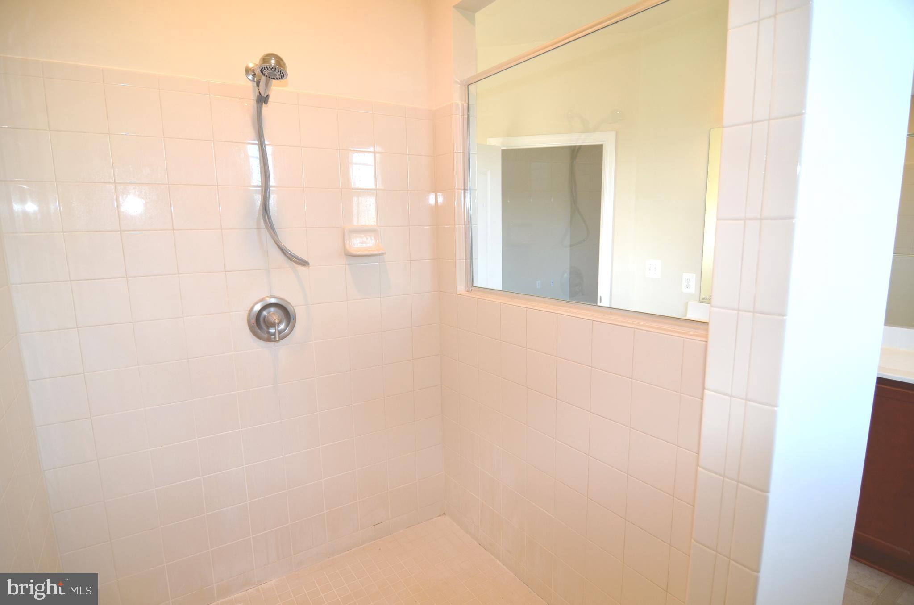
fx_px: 456
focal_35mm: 18
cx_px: 457
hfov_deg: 90.1
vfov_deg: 67.1
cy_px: 302
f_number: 4
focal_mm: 12
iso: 220
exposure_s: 1/60
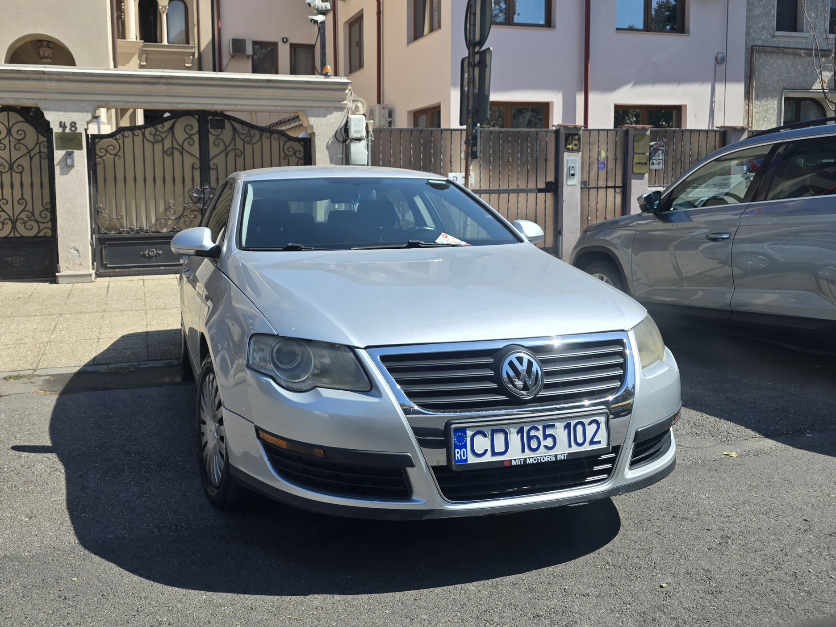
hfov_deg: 73.9
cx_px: 418
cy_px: 314
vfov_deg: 58.9
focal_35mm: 23
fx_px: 555
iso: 12
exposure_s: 1/526
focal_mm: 6.3
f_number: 1.7
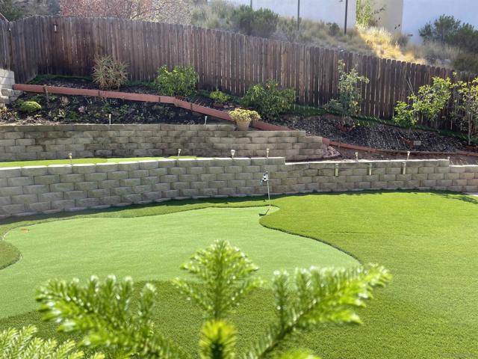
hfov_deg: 67.3
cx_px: 239
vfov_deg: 53.1
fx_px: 359
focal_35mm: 26
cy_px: 180
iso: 32
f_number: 1.6
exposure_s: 1/1323
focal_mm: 5.1
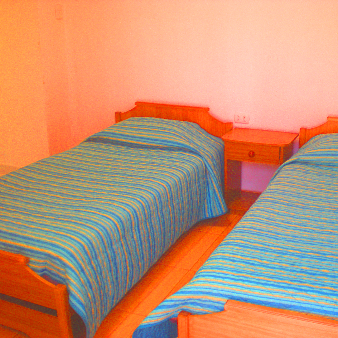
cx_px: 213
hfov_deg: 37.3
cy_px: 169
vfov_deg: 37.6
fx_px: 497
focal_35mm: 45
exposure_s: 1/63.3
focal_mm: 6.3
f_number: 3.1
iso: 129
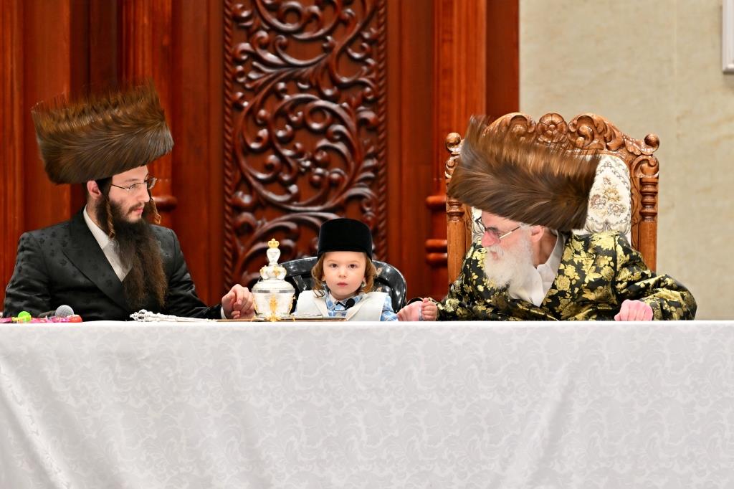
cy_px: 244
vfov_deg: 4.6
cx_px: 367
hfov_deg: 6.9
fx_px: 6114
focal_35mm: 300
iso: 250
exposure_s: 1/320
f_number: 2.8
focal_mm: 200
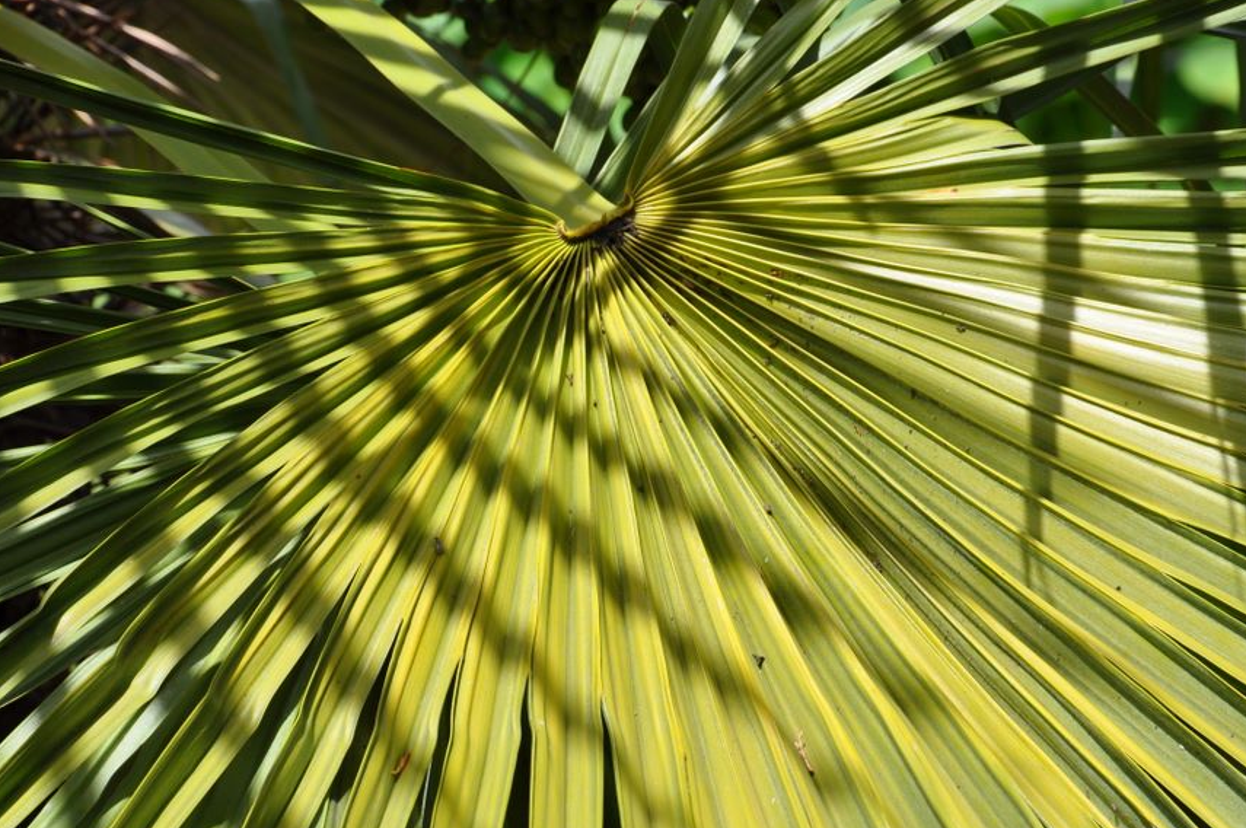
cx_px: 670
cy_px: 452
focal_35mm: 189
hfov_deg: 10.9
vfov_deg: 7.3
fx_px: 6520
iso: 200
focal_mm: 105
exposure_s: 1/320
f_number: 9
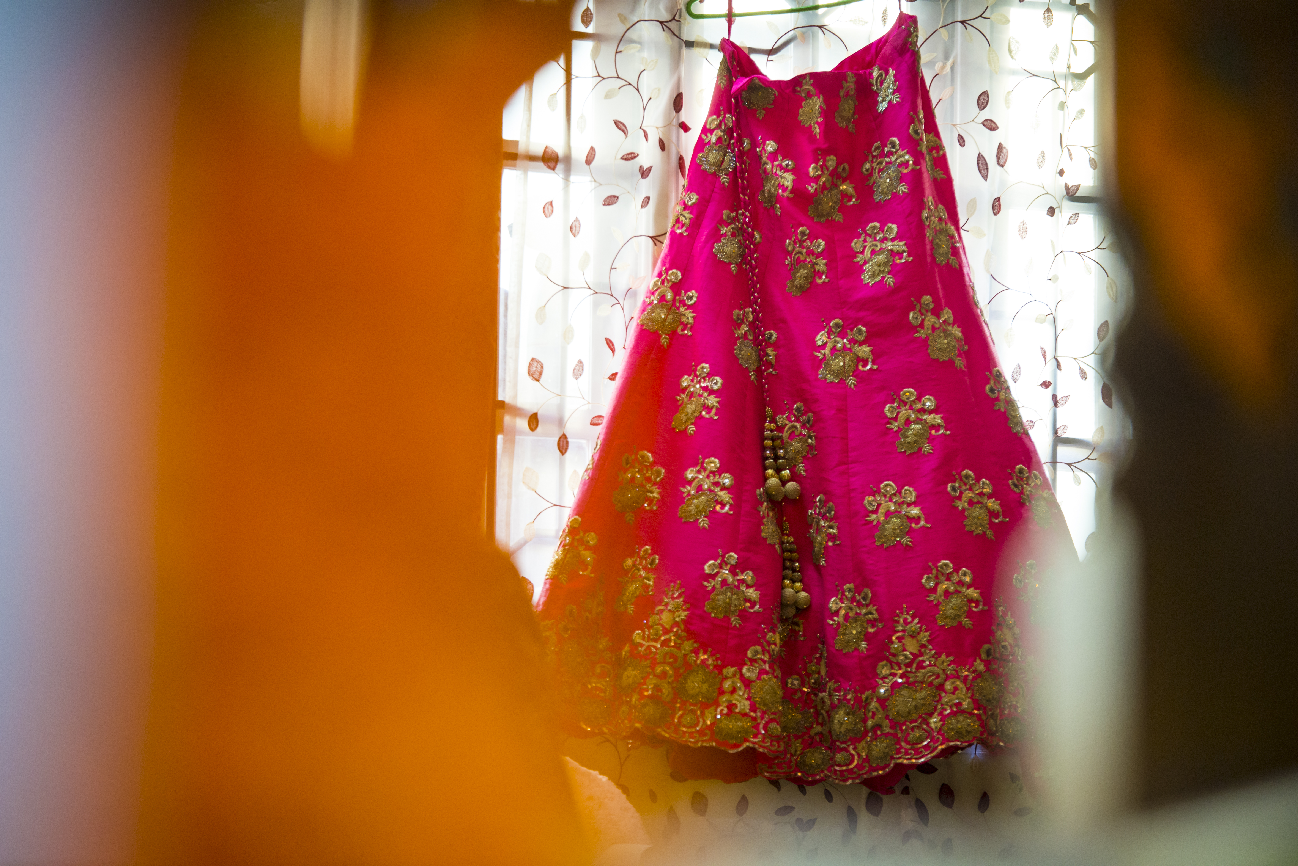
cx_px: 649
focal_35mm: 160
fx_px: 5771
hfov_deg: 12.8
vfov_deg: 8.6
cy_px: 433
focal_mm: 160
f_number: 3.2
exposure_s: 1/125
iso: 1250
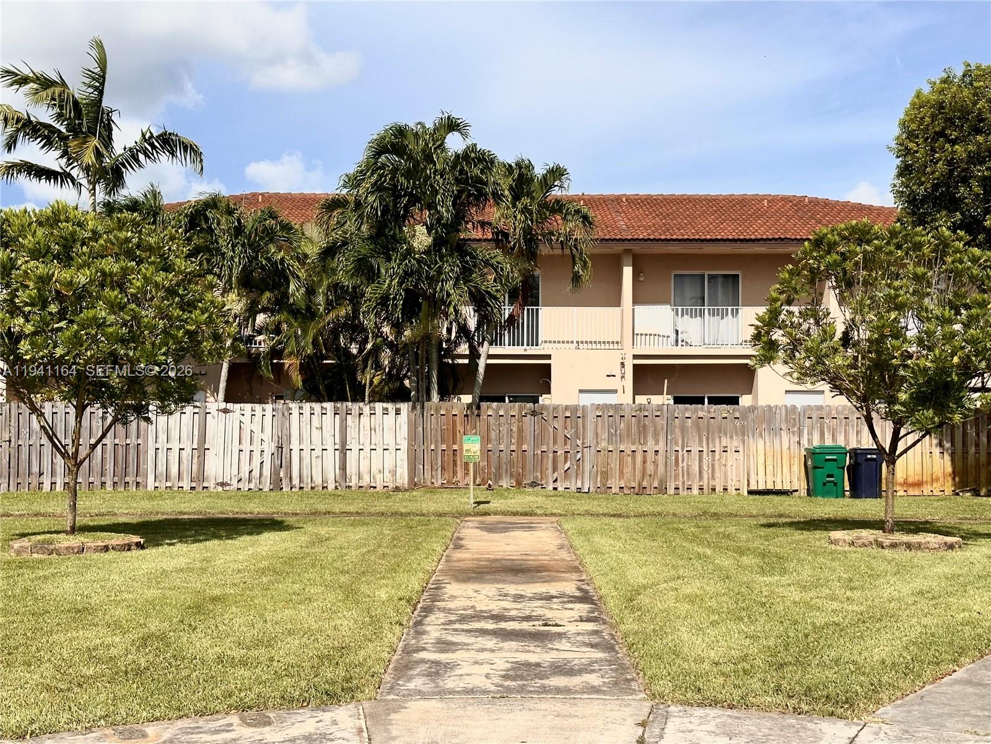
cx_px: 496
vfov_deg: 30.3
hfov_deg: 39.7
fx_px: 1374
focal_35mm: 48
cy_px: 372
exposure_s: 1/5882
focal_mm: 6.86
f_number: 1.78
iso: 64
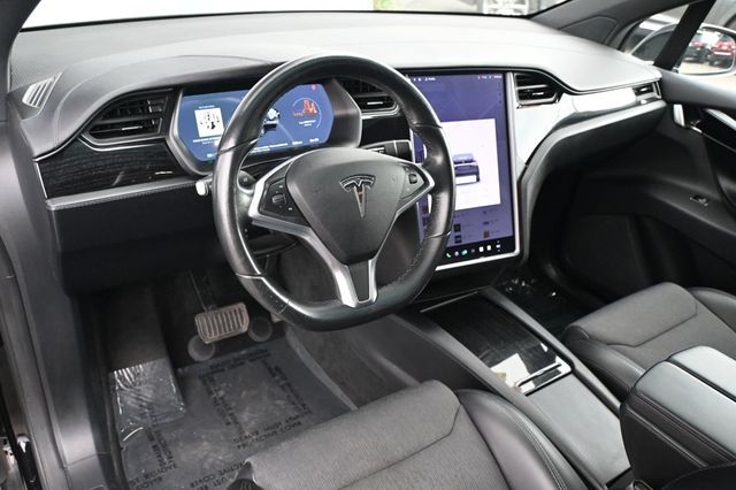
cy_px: 245
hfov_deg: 62.0
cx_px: 368
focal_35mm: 30
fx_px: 613
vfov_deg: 43.6
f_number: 3.8
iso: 2200
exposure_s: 1/125
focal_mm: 20
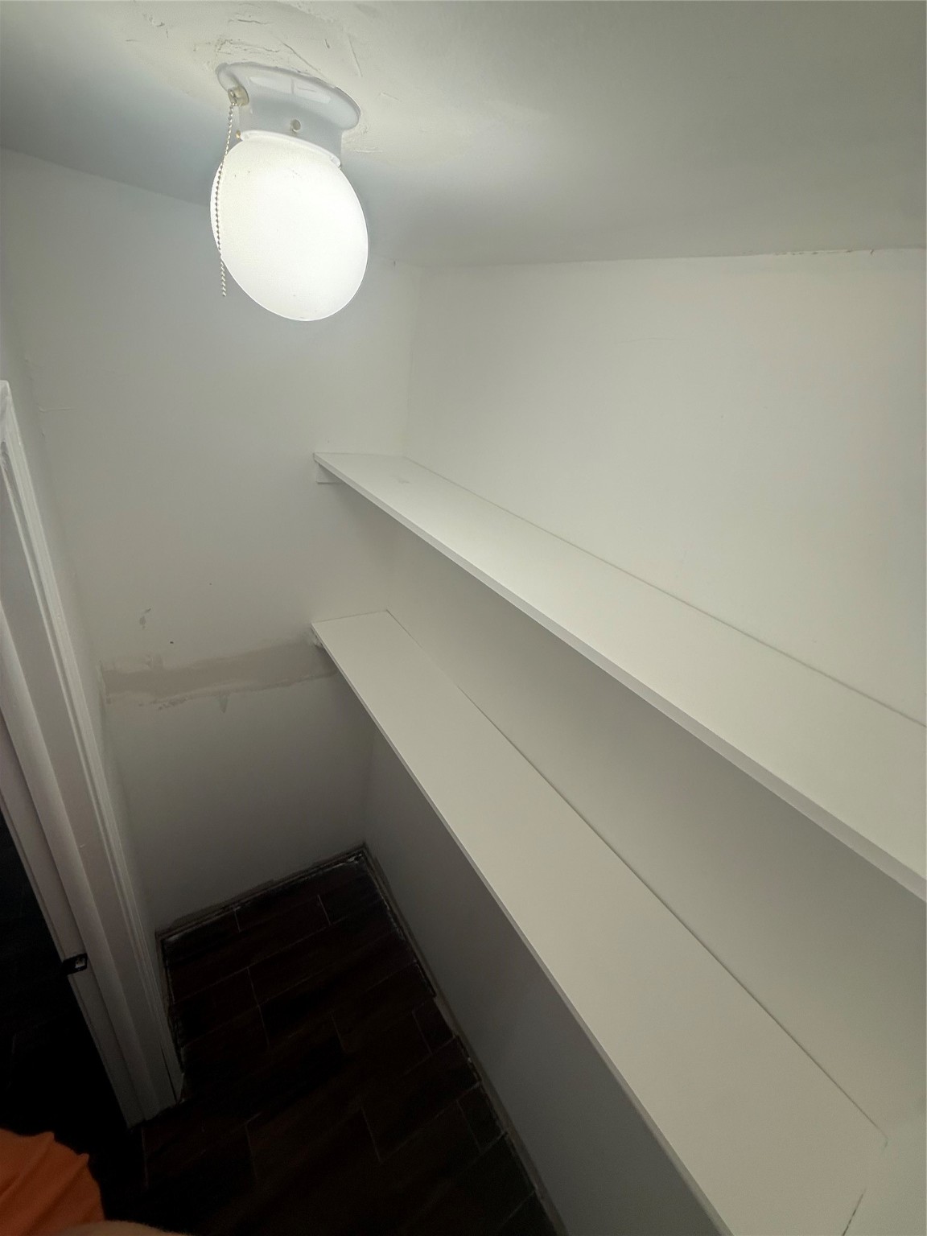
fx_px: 500
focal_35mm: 14
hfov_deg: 85.7
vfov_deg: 102.1
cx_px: 464
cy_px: 618
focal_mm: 2.22
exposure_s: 1/120
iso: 100
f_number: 2.2
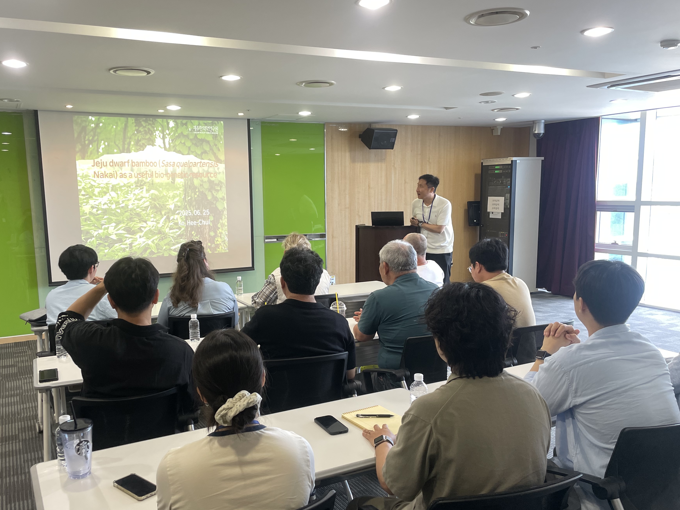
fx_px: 589
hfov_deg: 59.7
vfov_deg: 46.7
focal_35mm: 30
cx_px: 290
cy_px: 279
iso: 125
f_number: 1.6
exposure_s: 1/120
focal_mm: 4.2
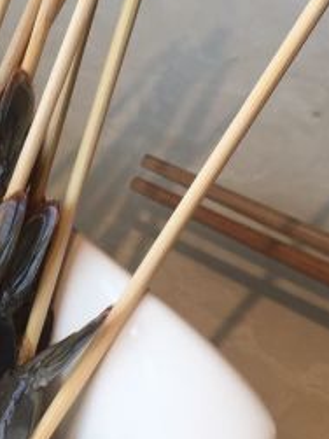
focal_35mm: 81
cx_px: -74
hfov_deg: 17.3
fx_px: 1027
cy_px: 248
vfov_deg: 24.1
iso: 50
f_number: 2.2
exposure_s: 1/100
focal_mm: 4.15
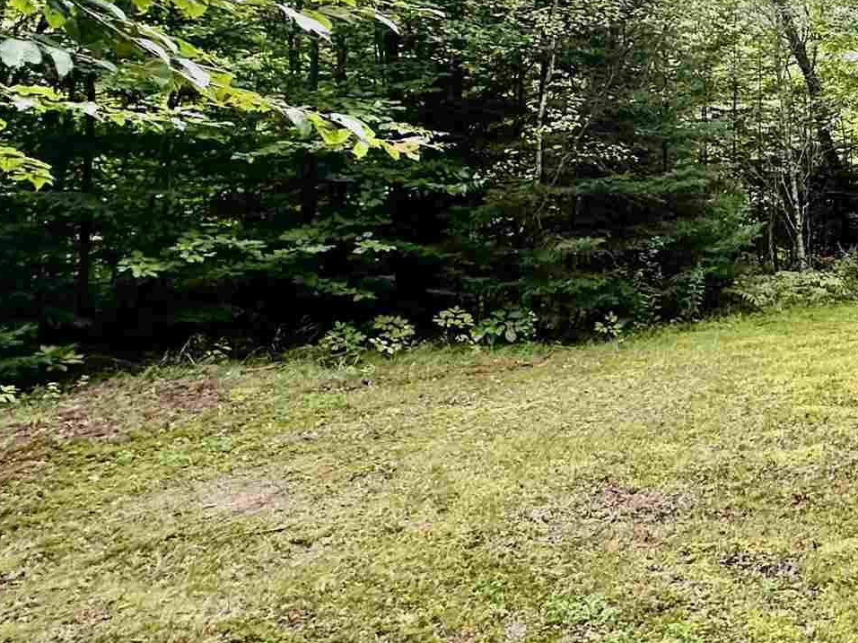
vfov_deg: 30.9
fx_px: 1115
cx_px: 1064
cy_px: 78
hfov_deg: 33.2
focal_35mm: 45
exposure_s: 1/99
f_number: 2.2
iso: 80
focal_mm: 2.22
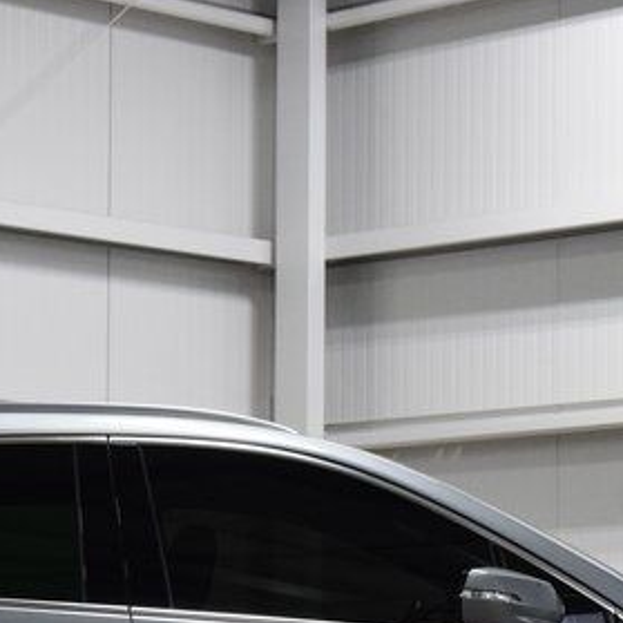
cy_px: 738
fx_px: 3238
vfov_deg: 10.8
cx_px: 214
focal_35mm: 159
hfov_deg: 11.0
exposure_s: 1/60
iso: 1600
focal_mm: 34
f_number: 8
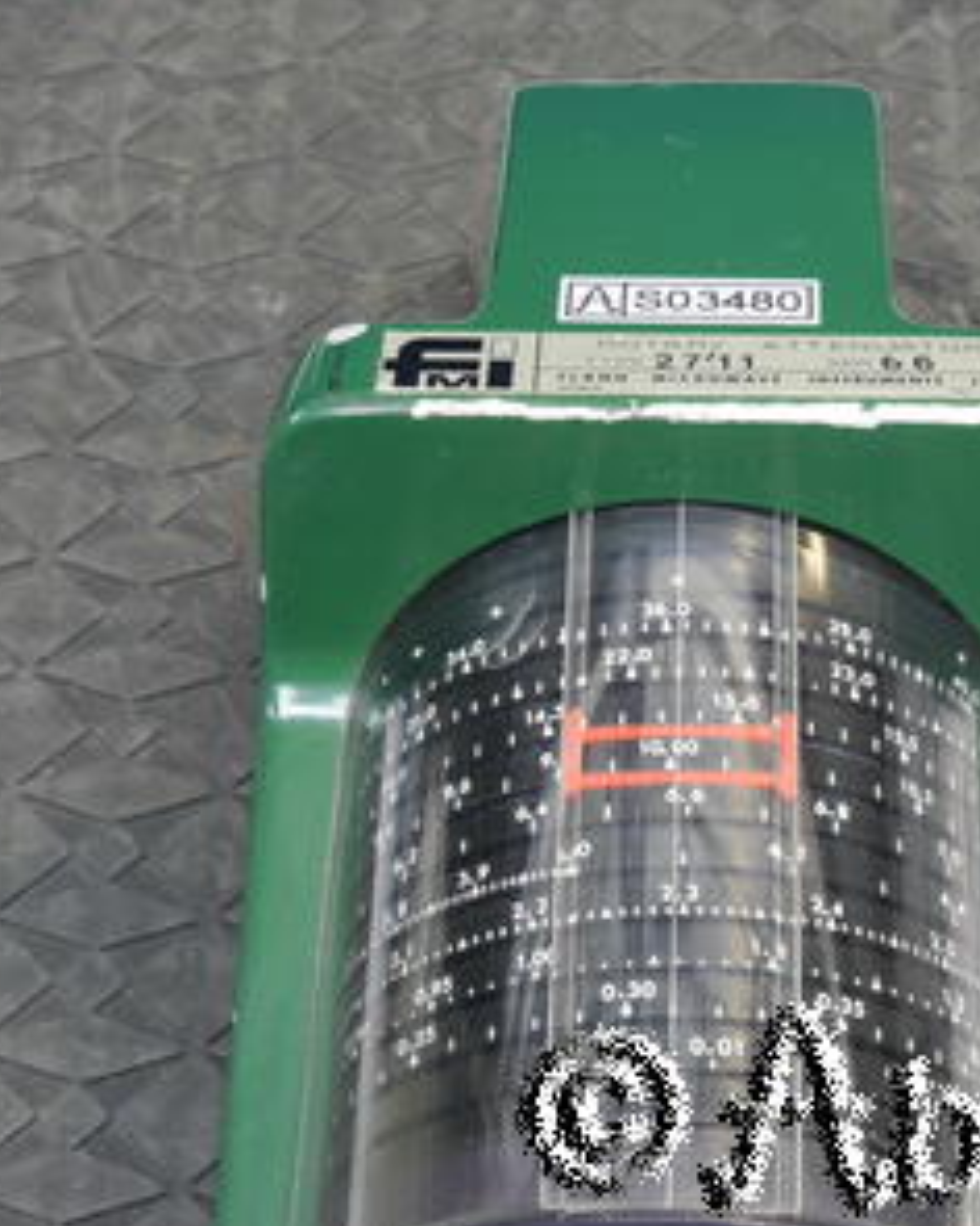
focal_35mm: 90
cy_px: 615
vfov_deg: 21.3
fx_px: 3263
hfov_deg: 17.0
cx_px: 698
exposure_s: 1/3.2
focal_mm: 34
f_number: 11
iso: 400
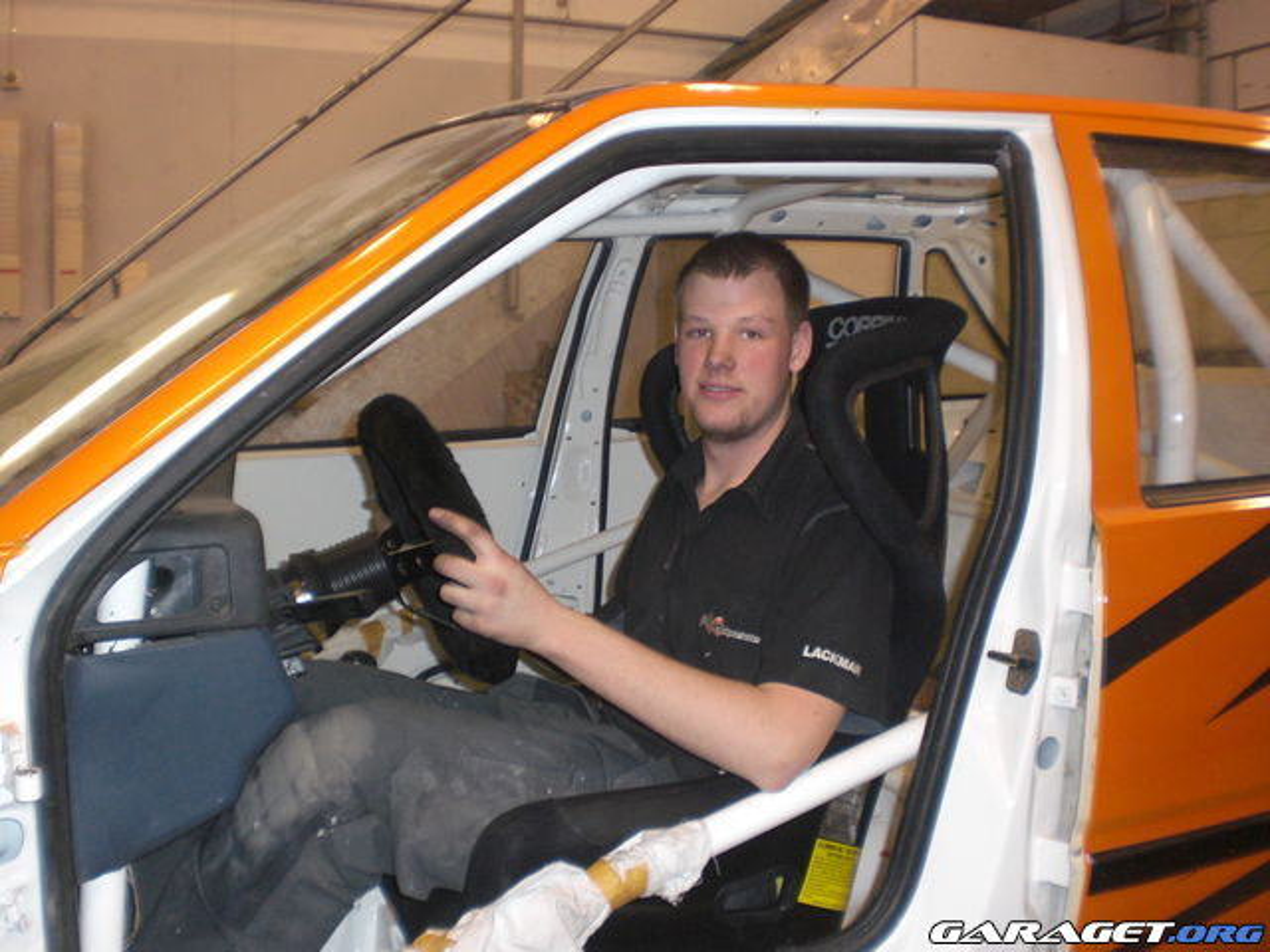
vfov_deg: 39.7
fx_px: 1321
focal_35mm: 36
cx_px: 635
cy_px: 476
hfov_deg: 51.4
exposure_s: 1/60
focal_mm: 6.3
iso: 200
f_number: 3.1
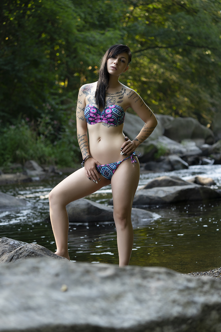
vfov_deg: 20.4
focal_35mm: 100
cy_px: 166
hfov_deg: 13.7
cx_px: 110
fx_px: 921
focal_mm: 100
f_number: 4.5
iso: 200
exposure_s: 1/125
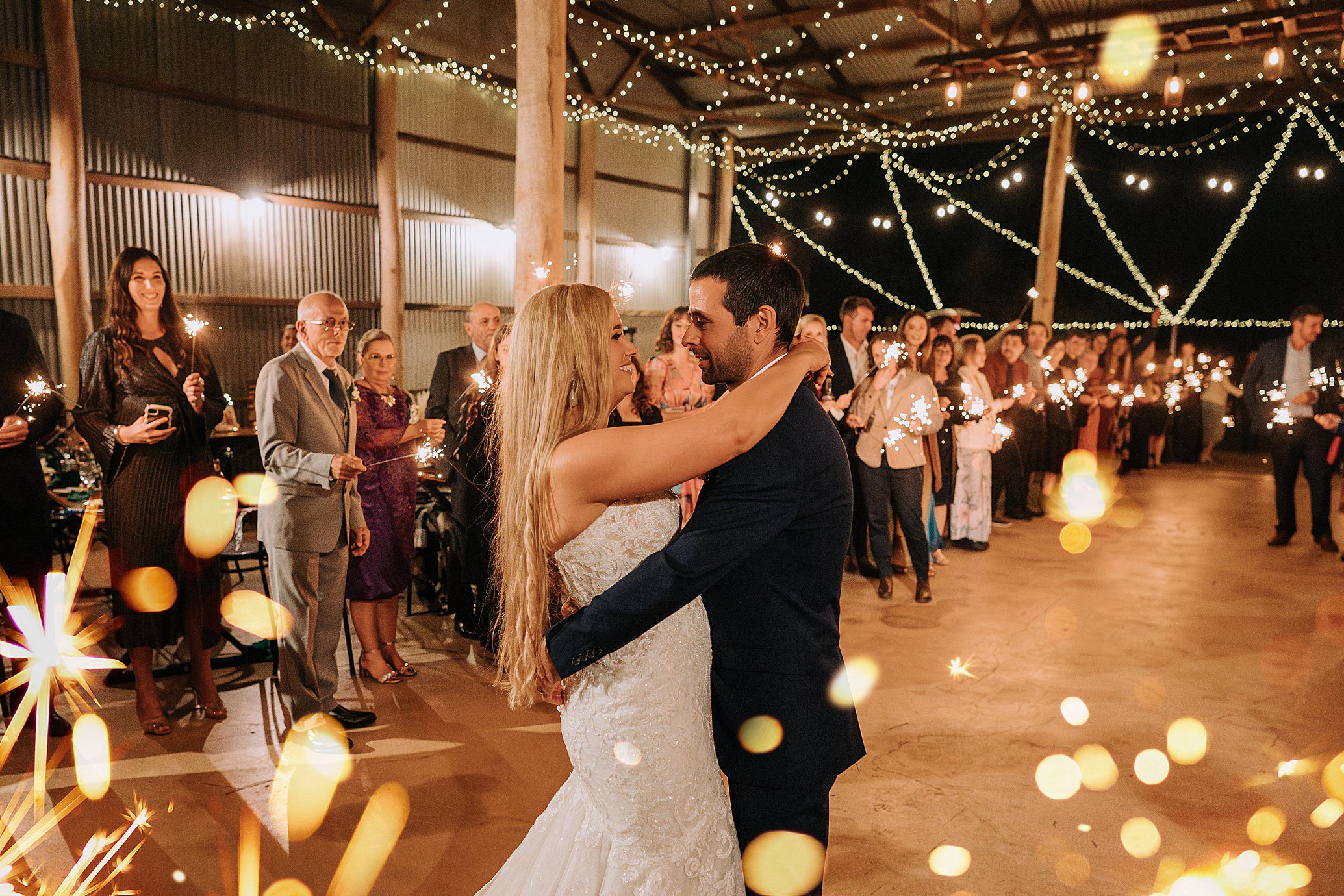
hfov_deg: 63.6
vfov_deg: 44.8
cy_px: 518
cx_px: 633
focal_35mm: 29
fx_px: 1083
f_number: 2.5
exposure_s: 1/320
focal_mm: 24
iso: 8000
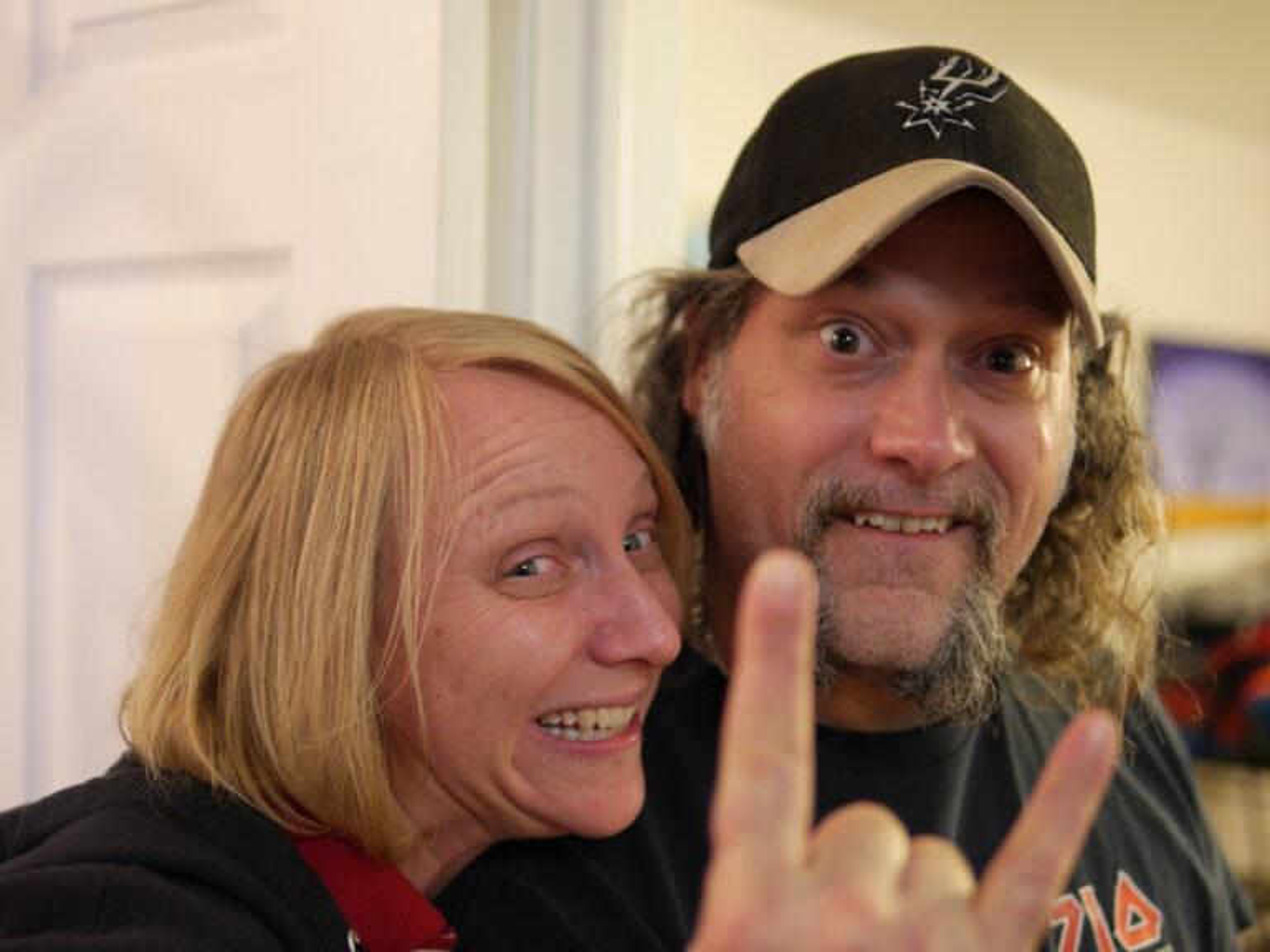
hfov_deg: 38.2
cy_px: 476
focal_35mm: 50
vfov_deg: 29.1
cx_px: 635
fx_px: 1834
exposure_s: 1/60
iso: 800
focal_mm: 25
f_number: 1.4
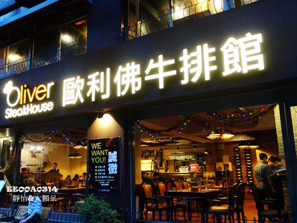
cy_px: 117
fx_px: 283
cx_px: 133
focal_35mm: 33
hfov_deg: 55.2
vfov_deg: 43.0
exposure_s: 1/30
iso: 640
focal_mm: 10.24
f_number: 2.5
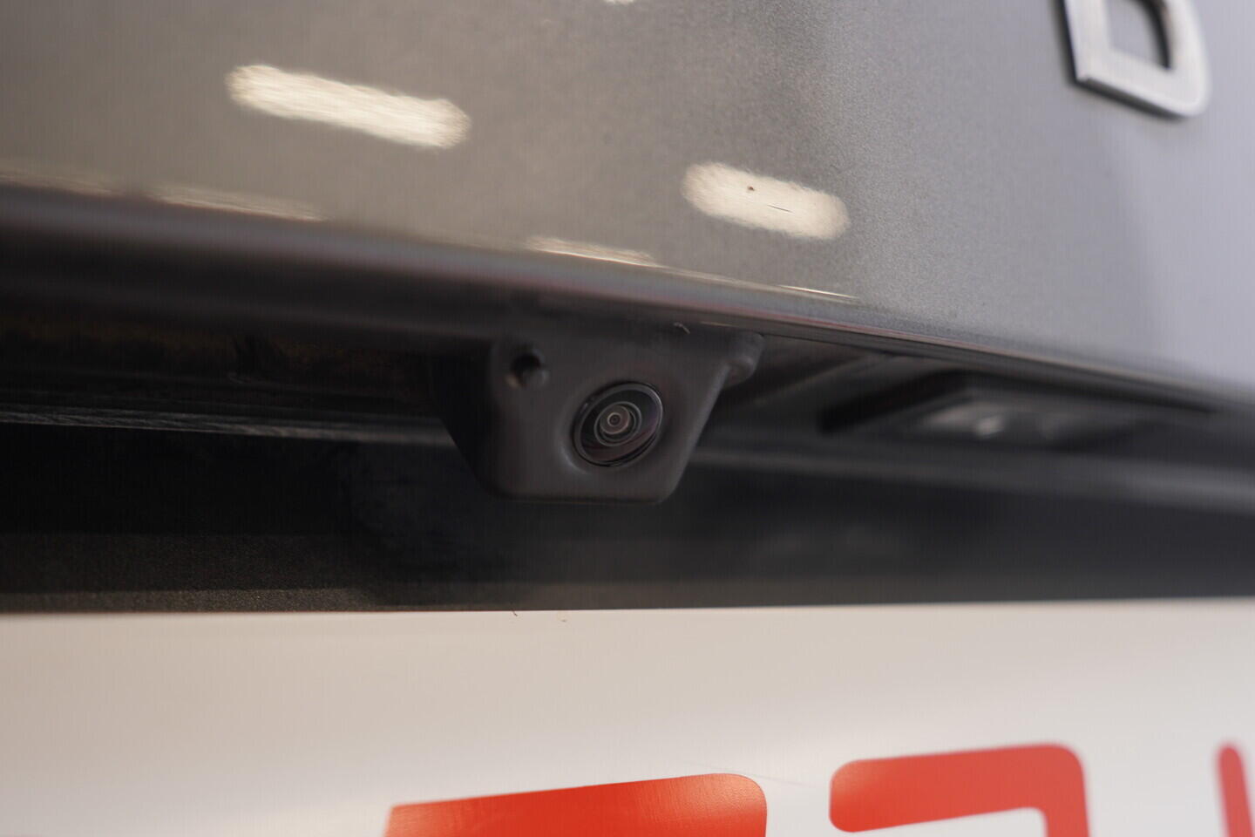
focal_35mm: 36
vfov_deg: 36.9
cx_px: 628
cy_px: 418
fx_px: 1255
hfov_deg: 53.1
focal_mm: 24
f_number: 2.8
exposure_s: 1/40
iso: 125
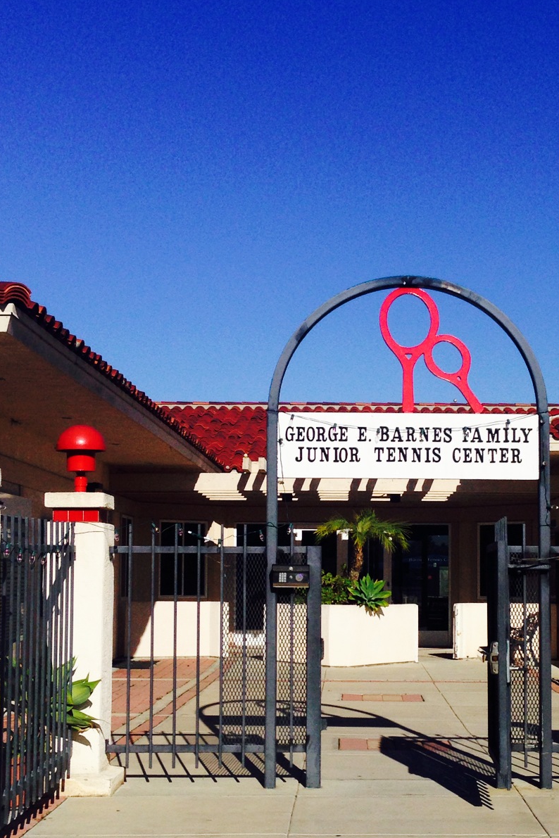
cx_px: 367
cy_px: 500
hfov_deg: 22.9
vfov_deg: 33.8
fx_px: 1374
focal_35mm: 59
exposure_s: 1/3876
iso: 50
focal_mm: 4.12
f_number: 2.4
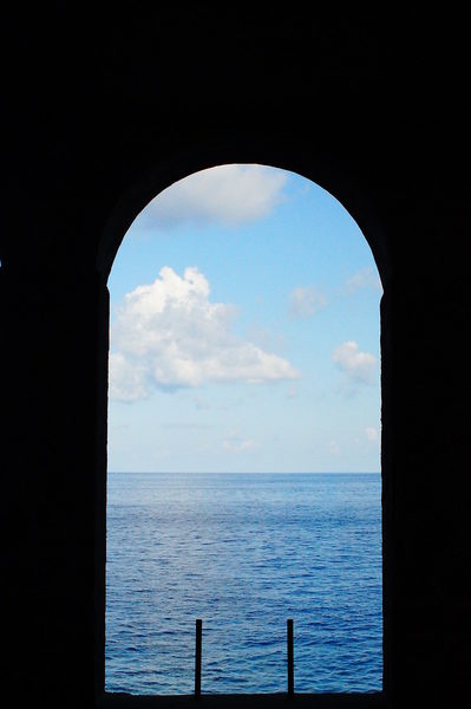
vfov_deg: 37.9
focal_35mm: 52
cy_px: 354
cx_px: 236
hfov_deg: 25.7
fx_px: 1032
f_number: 14
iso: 3200
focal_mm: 35
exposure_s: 1/3200
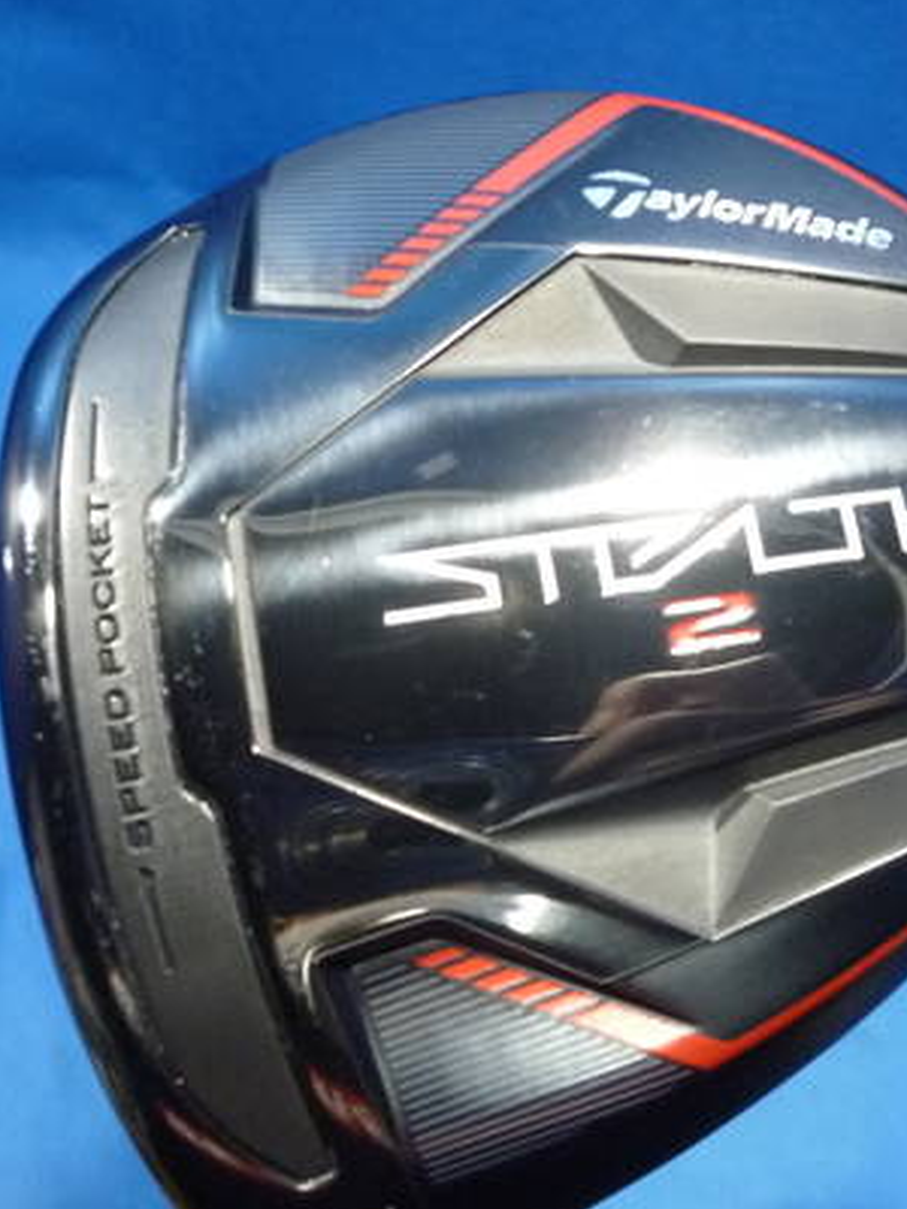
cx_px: 623
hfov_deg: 35.5
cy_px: 677
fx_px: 1397
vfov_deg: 46.7
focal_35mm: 40
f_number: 2.8
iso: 400
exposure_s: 1/15
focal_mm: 4.5
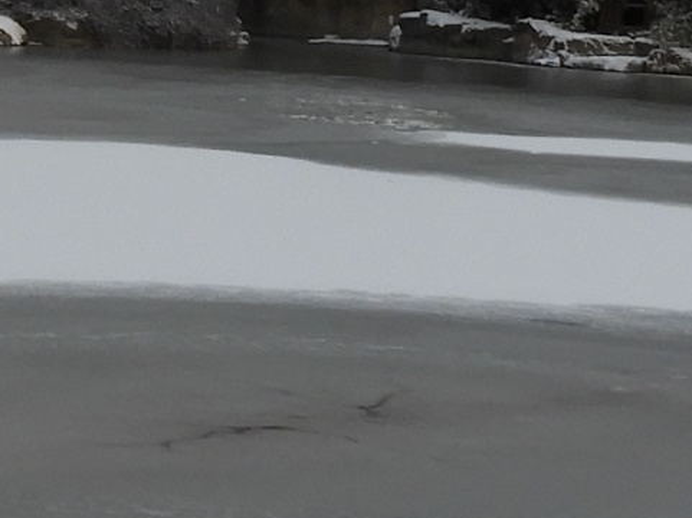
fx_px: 3256
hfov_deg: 11.7
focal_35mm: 163
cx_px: -311
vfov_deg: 8.9
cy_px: -209
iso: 100
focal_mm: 4.3
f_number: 3.3
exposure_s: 1/200
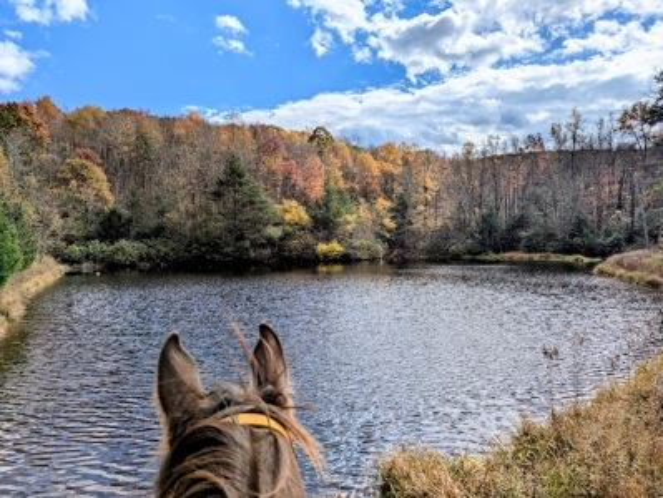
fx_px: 460
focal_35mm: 24
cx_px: 332
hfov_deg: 71.5
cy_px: 249
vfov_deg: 56.9
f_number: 1.85
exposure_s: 1/3534
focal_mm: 6.81
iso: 33
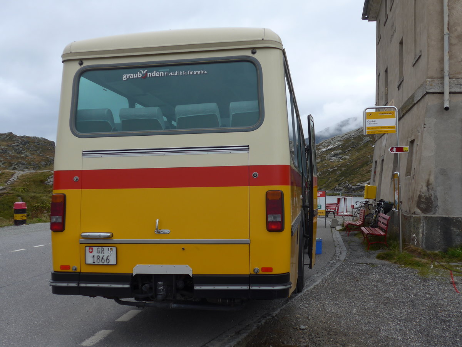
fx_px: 521
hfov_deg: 47.9
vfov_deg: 36.8
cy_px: 174
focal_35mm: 39
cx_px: 231
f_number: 2.8
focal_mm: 8
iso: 80
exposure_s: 1/640
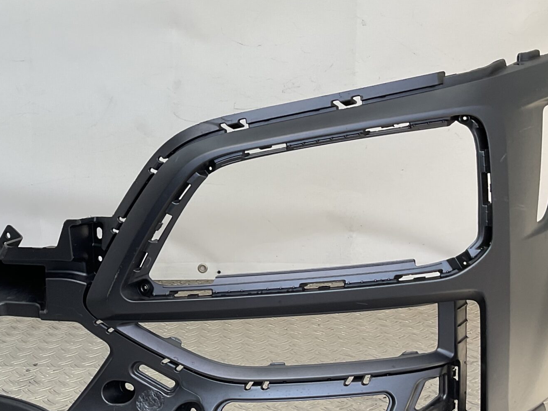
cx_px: 128
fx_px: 886
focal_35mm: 56
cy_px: 196
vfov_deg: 26.1
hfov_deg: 33.6
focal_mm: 3
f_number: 1.8
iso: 16
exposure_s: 1/188
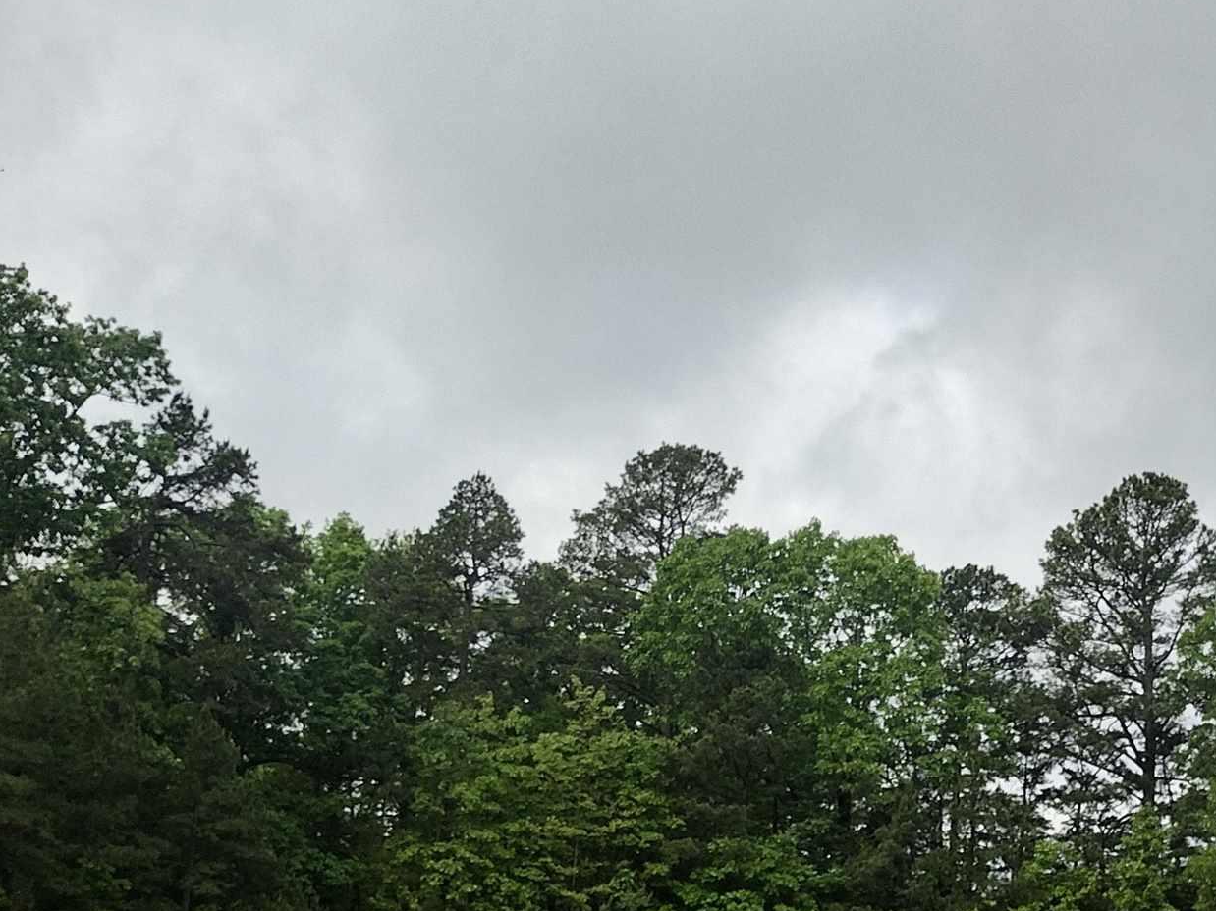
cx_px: 1033
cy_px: 962
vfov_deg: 21.0
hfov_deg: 28.1
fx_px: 2353
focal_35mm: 67
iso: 100
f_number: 1.7
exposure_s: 1/1508
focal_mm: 4.71
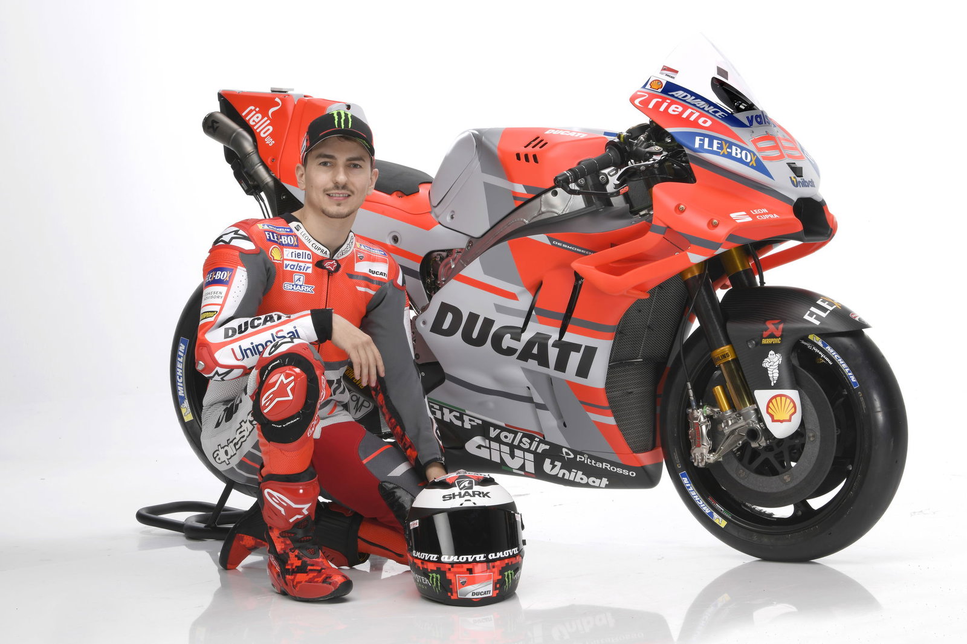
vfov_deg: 16.6
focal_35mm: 82
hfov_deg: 24.8
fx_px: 2202
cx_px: 484
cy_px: 322
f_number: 22
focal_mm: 82
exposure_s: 1/125
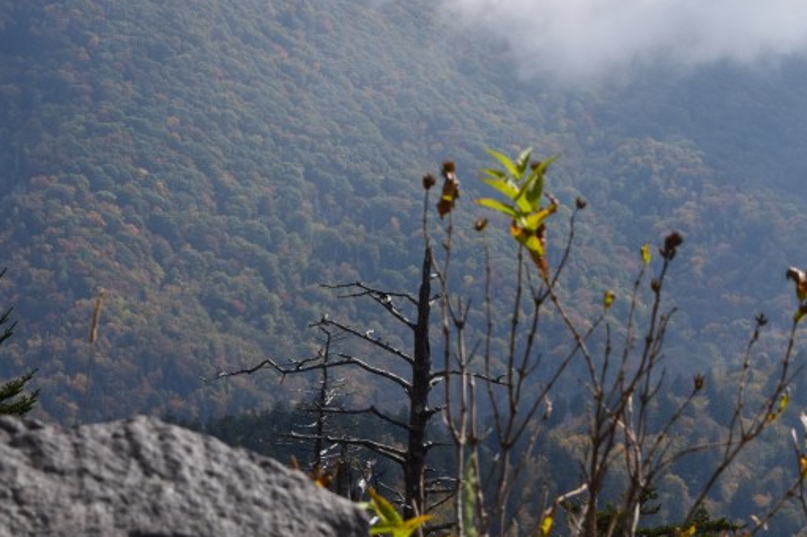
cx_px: 359
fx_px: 3697
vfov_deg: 8.3
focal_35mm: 165
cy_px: 220
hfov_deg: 12.5
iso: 250
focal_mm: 55
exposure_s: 1/500
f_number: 11
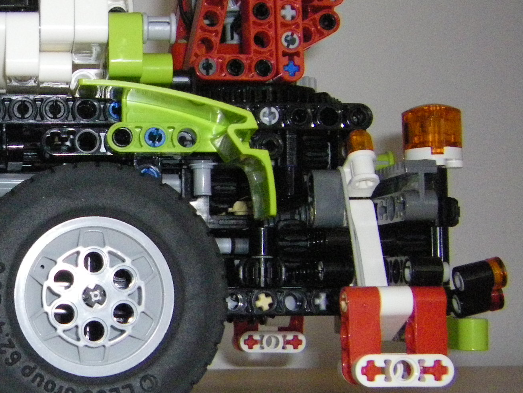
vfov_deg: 19.6
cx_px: 8
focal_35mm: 75
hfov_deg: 24.8
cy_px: 241
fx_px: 1133
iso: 640
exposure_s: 1/50
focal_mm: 6.3
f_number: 7
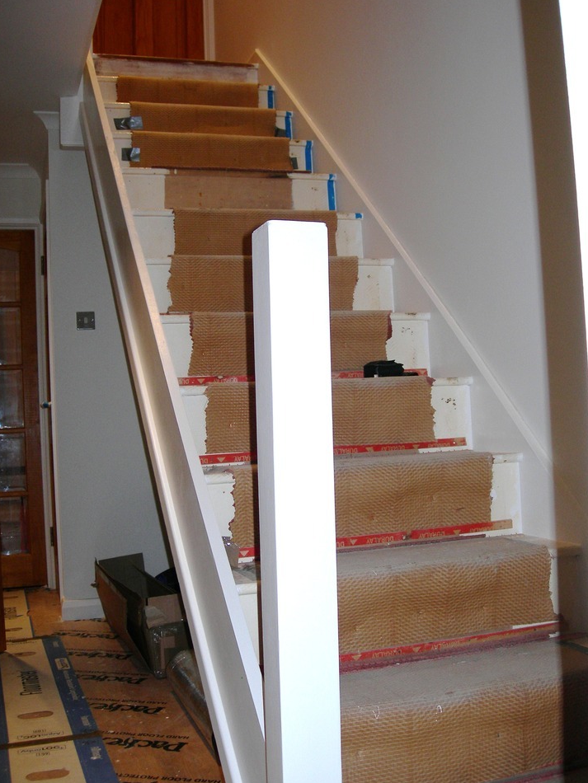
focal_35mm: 40
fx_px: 906
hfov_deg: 36.0
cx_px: 305
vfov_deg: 46.8
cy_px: 394
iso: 50
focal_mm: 7.8
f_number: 2.8
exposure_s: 1/60.1
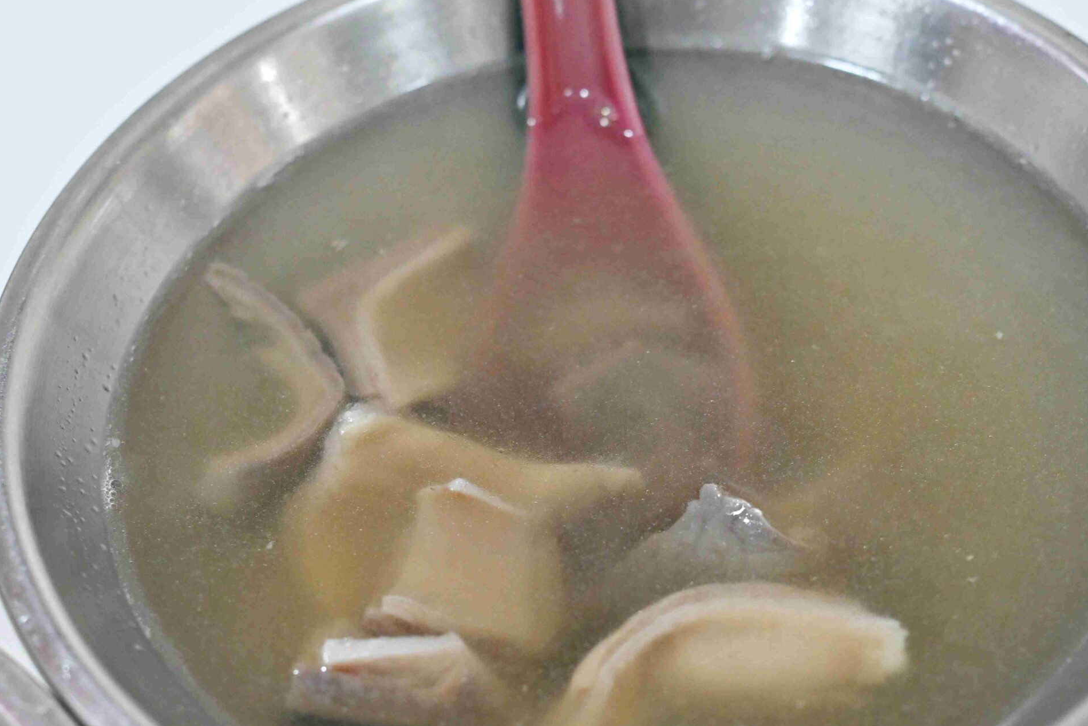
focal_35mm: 101
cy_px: 485
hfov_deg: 20.2
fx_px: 3053
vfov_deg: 13.5
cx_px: 639
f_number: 3.2
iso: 1000
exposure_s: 1/200
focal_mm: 50
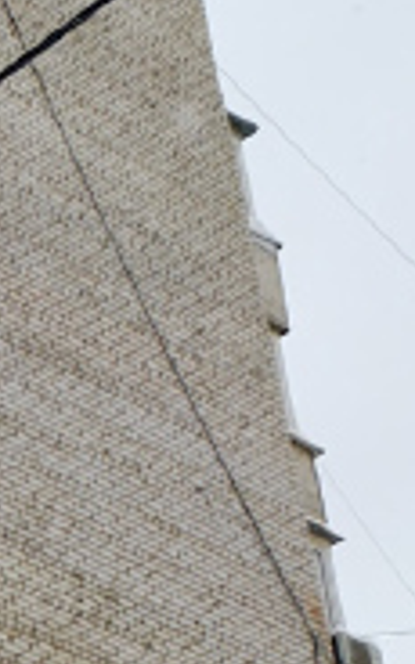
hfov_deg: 6.5
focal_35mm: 172
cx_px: -1093
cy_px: 1113
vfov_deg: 11.5
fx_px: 3113
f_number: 1.57
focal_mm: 6.54
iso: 72
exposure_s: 1/1109
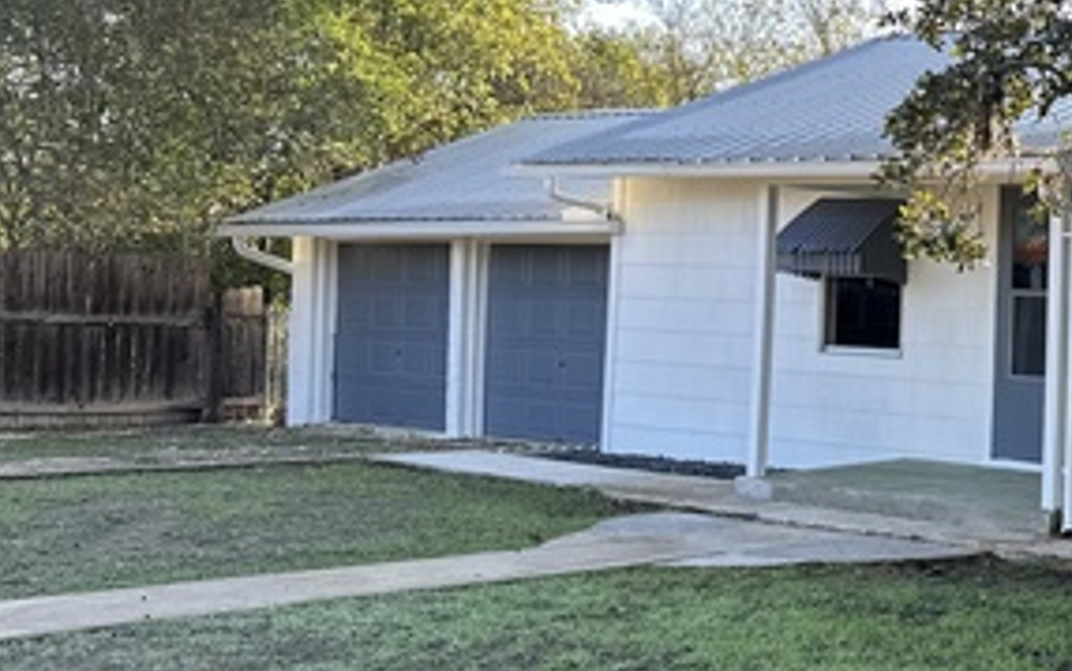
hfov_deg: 31.4
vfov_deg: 22.7
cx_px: 1196
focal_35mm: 57
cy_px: 281
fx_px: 1666
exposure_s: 1/659
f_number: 1.78
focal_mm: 6.86
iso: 80
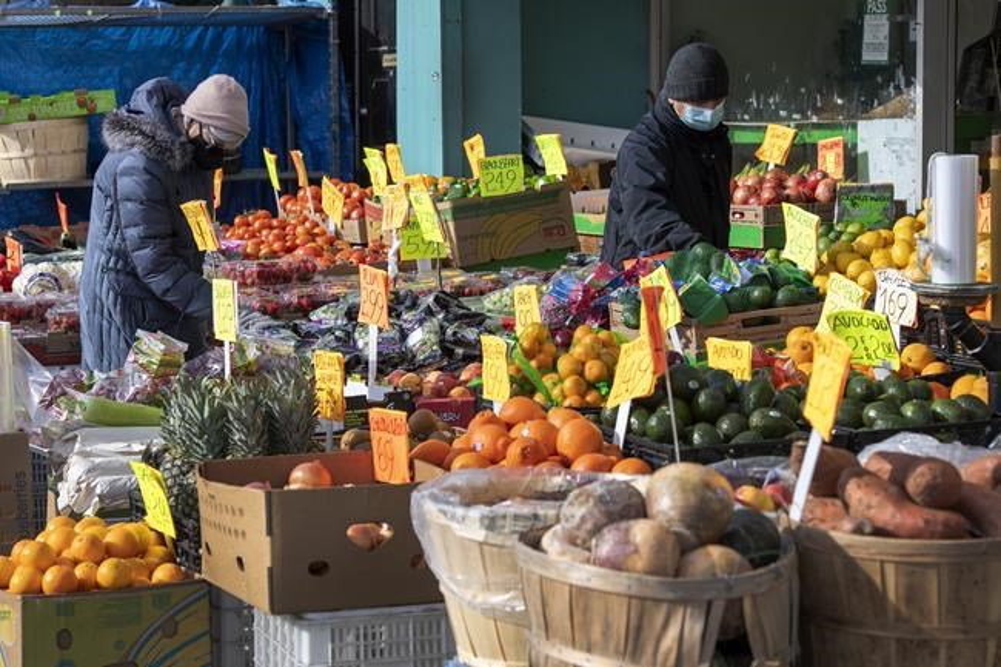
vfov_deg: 13.4
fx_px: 2835
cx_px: 500
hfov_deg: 20.0
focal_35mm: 102
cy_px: 334
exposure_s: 1/1000
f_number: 8
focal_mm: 102
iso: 640
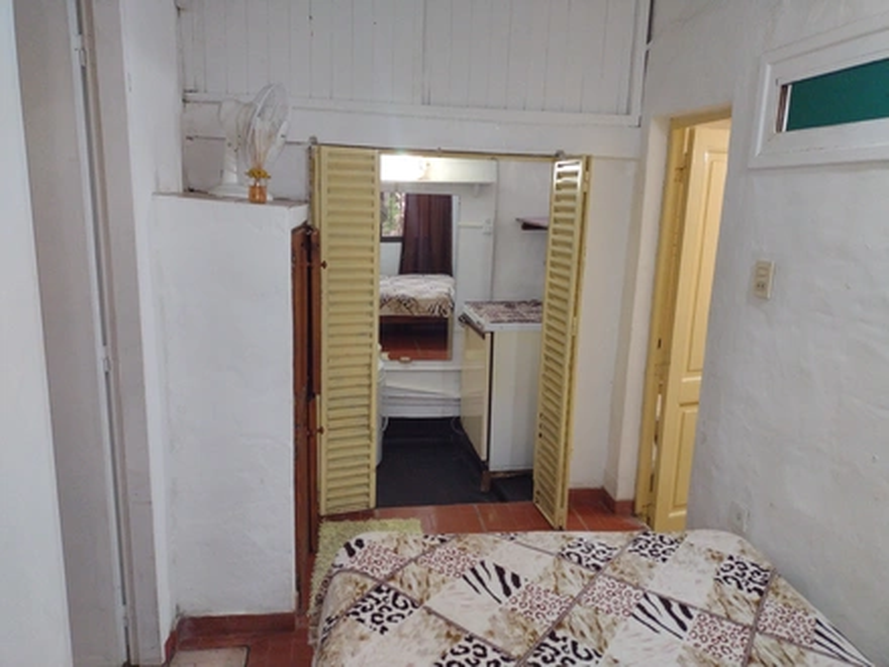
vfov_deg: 51.4
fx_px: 693
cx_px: 444
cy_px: 334
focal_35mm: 27
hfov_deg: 65.3
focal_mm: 4.71
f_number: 1.7
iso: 306
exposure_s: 1/50
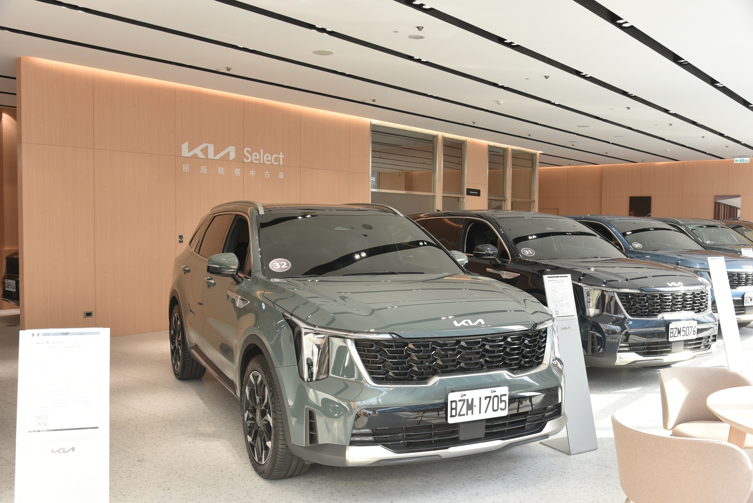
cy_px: 252
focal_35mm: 32
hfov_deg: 58.7
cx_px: 376
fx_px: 670
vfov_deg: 41.1
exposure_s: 1/100
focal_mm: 32
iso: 400
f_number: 7.1
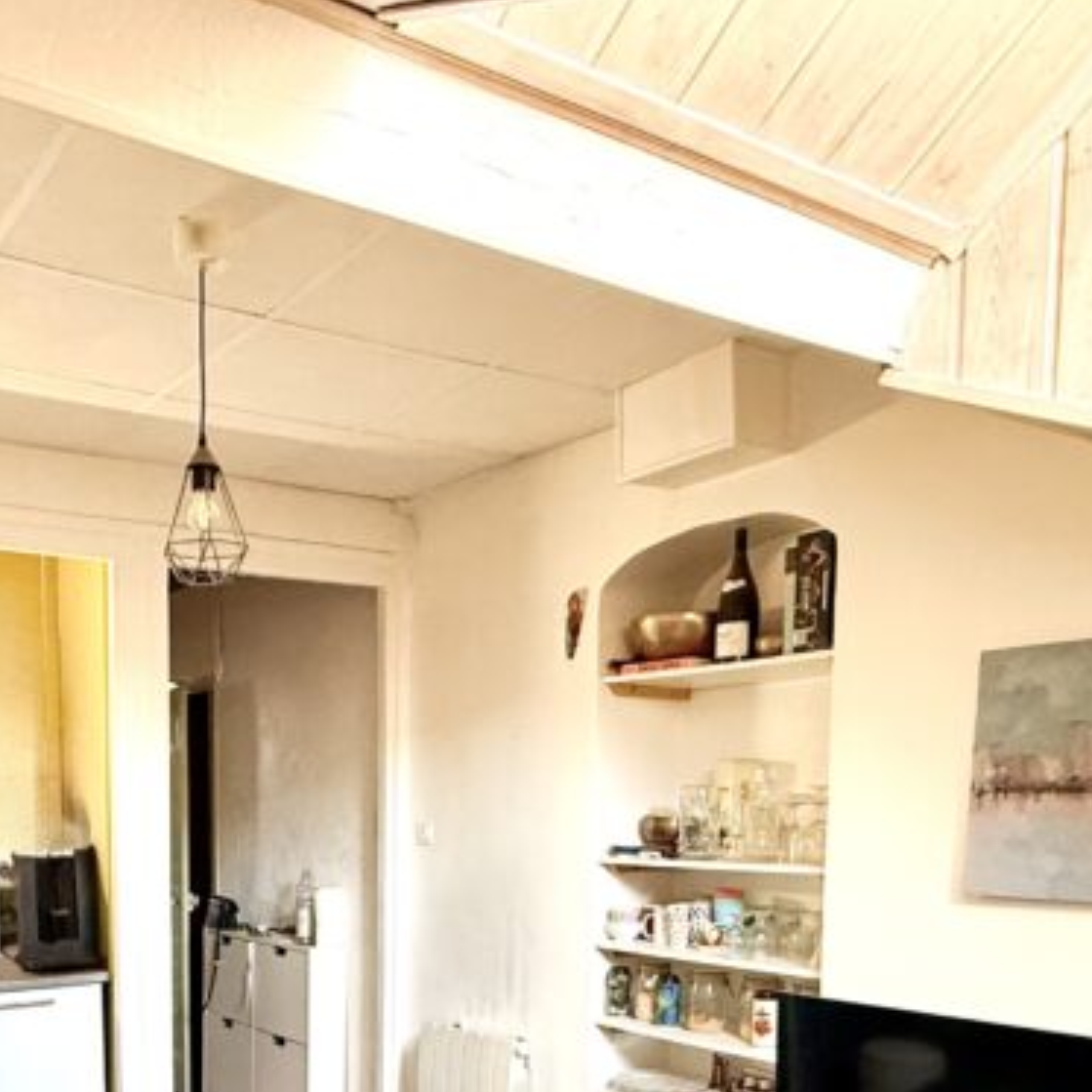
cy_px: 928
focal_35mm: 34
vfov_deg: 45.1
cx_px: 319
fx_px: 1213
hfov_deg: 47.2
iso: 320
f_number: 2.2
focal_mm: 2.22
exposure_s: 1/65
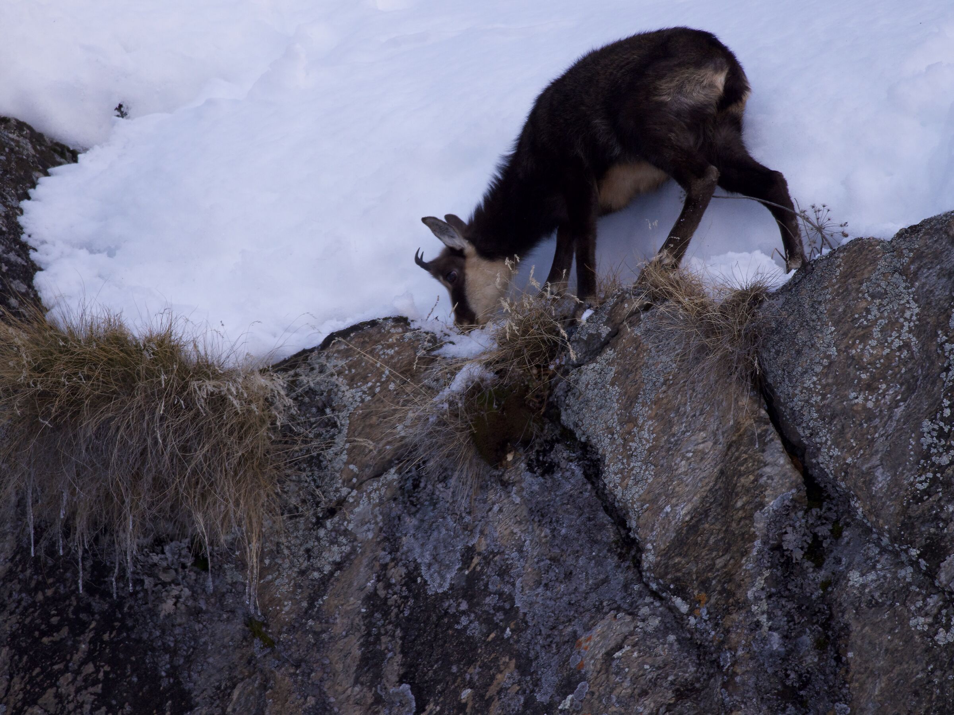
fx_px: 22048
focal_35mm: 800
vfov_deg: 1.9
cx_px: 477
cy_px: 358
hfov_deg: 2.5
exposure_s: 1/640
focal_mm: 400
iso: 640
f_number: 6.3
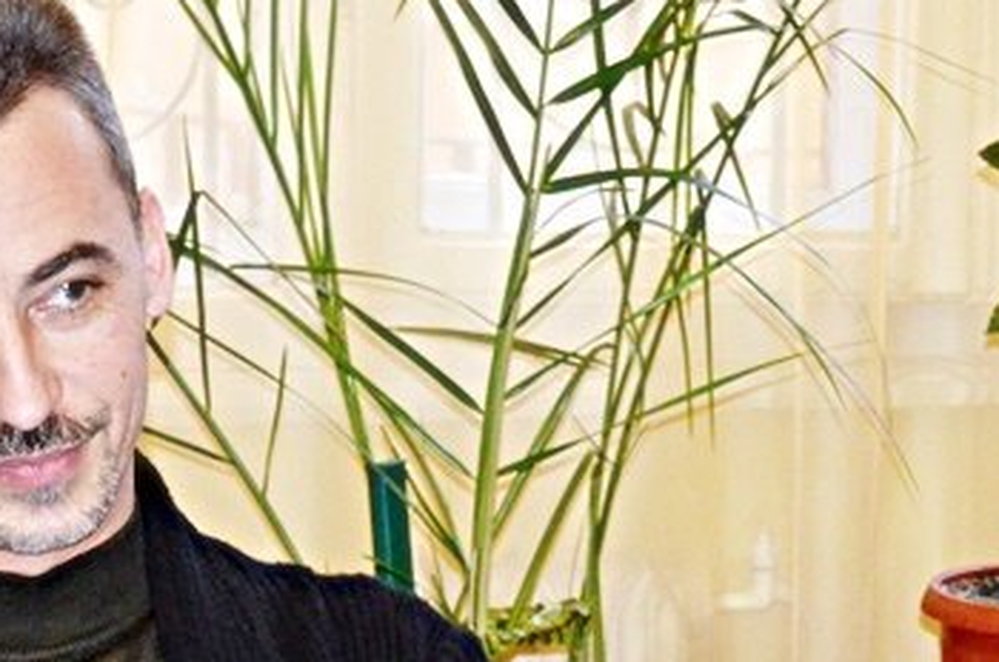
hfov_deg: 11.4
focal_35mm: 180
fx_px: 4986
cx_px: 405
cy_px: 830
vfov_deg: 7.5
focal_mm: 42
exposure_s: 1/60
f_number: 5.3
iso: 3200
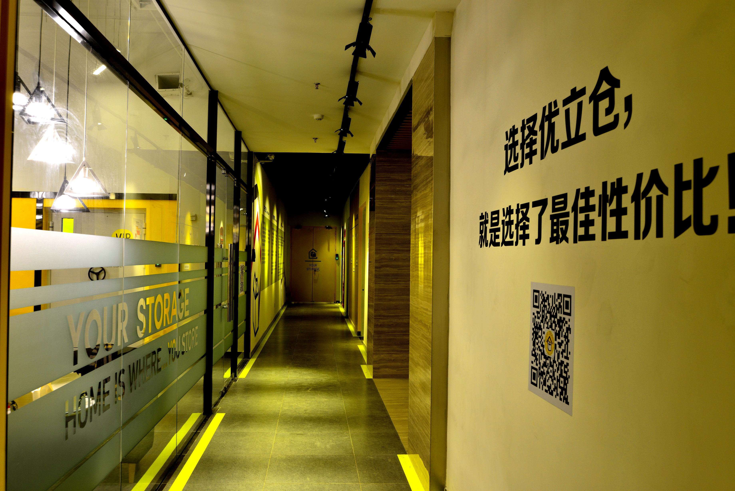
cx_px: 368
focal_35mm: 32
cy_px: 246
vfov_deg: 41.1
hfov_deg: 58.7
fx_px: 654
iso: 200
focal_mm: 32
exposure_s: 1/6
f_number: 8
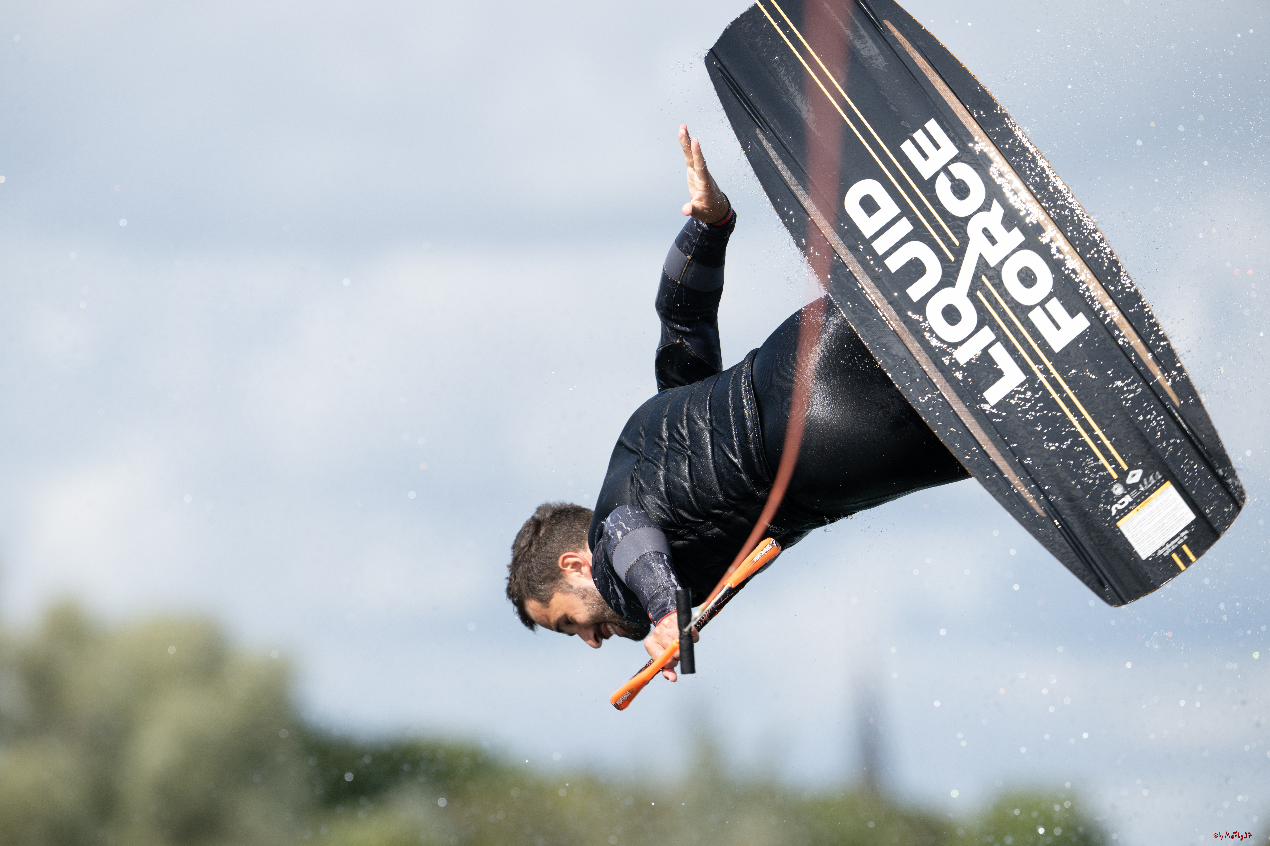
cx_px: 635
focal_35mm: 400
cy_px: 423
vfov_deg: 3.4
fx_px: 14110
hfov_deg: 5.2
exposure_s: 1/2500
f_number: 5
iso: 320
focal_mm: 400
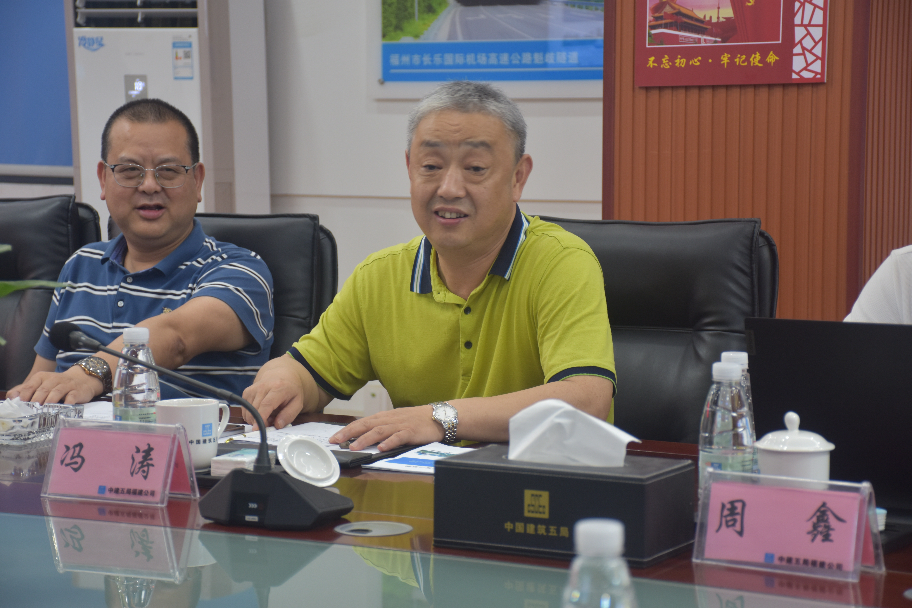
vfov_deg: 14.7
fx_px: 2356
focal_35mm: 93
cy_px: 304
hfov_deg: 21.9
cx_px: 456
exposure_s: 1/20
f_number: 5
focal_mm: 62
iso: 400
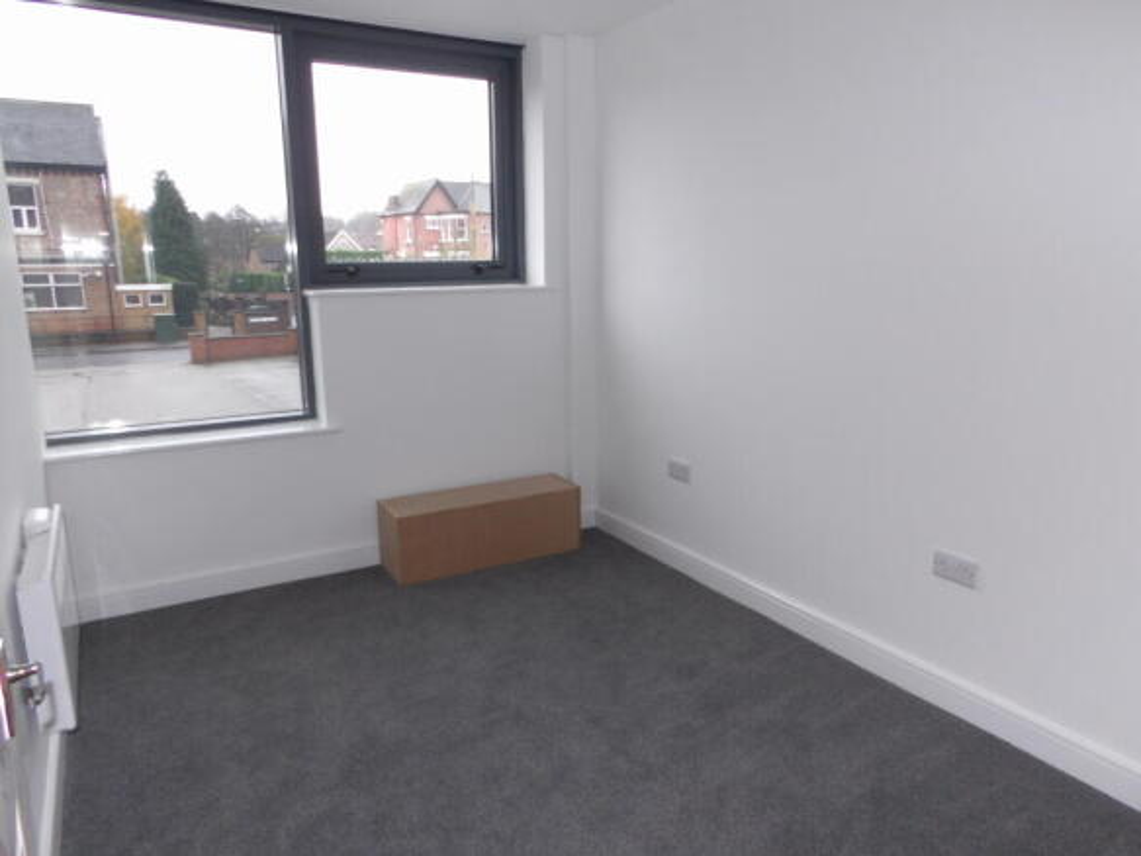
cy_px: 428
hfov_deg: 71.6
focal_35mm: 24
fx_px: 791
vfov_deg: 56.8
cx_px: 570
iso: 200
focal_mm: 4.3
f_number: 4.1
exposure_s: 1/15
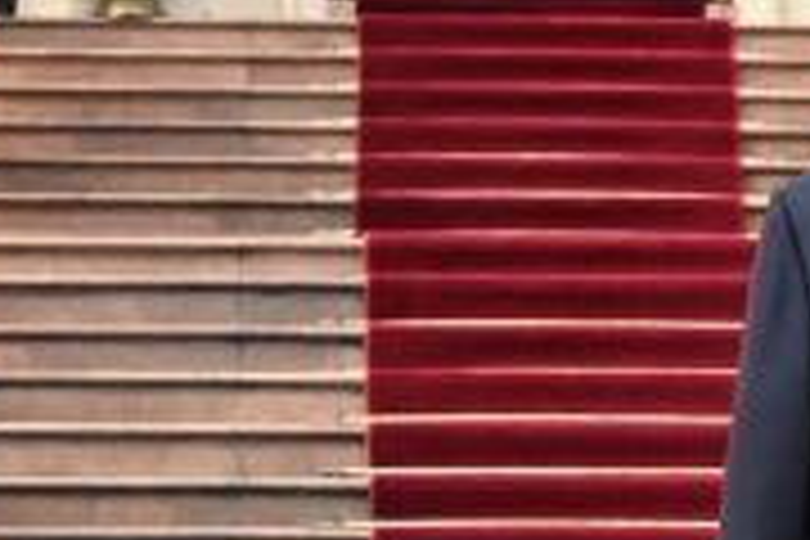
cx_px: 1575
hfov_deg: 3.9
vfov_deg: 2.7
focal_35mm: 518
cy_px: 378
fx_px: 11654
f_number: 20
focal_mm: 75
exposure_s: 1/400
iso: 2500
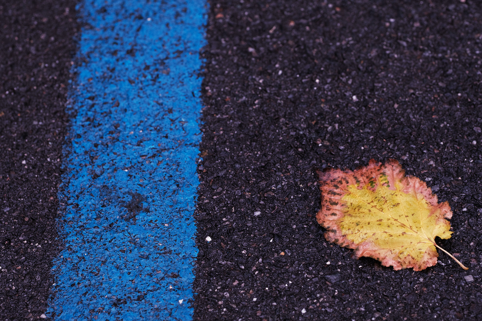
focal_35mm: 135
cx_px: 241
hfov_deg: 15.2
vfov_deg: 10.2
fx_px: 1807
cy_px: 160
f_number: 2.8
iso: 200
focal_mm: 90
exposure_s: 1/180
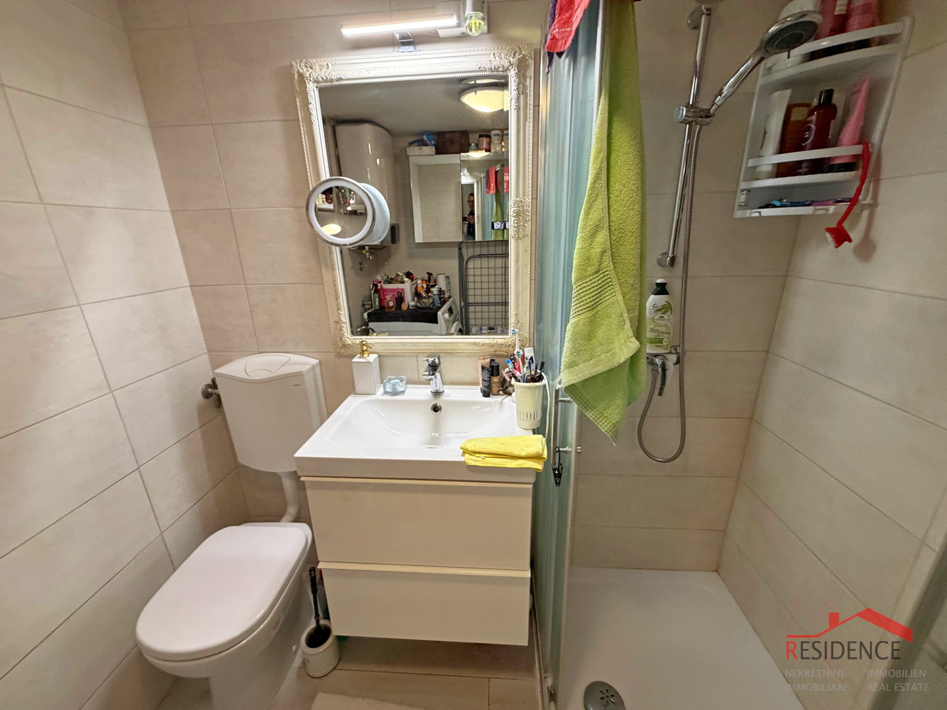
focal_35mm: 14
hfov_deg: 102.1
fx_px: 383
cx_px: 474
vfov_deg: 85.7
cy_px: 355
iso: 320
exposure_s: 1/50
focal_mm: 2.22
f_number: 2.2
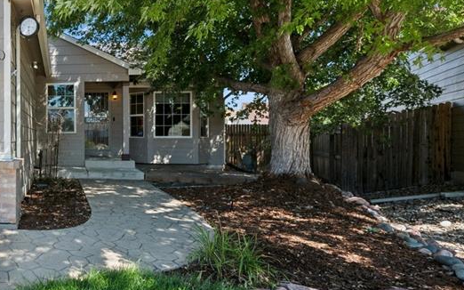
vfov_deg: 44.5
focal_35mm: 28
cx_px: 15
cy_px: 140
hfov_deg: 54.2
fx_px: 354
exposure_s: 1/200
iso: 800
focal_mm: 14
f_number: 11
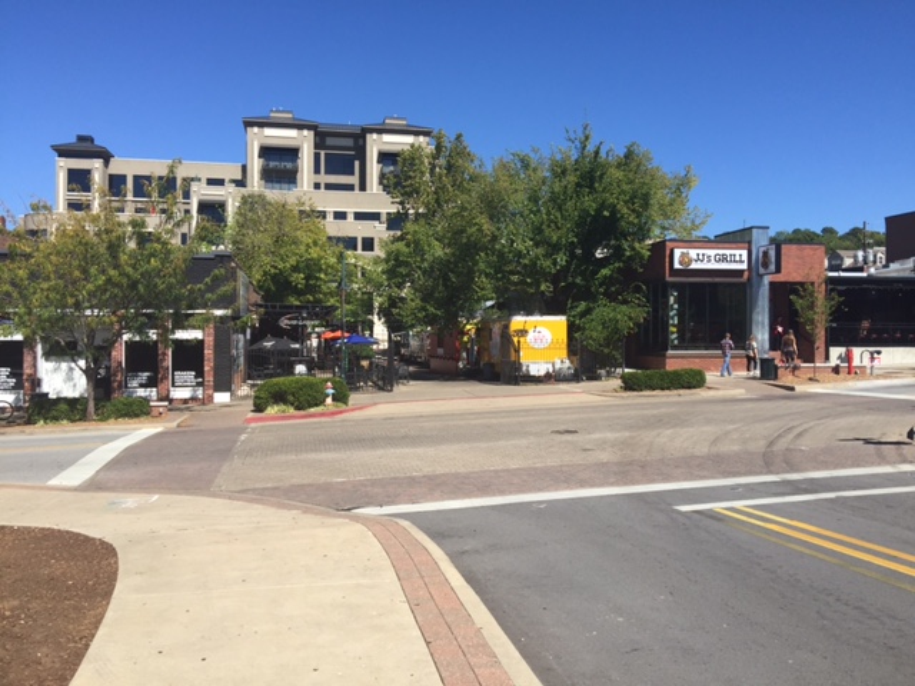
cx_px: 458
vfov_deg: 48.2
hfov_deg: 61.7
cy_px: 343
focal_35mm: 29
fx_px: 767
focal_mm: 4.15
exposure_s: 1/1883
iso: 32
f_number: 2.2
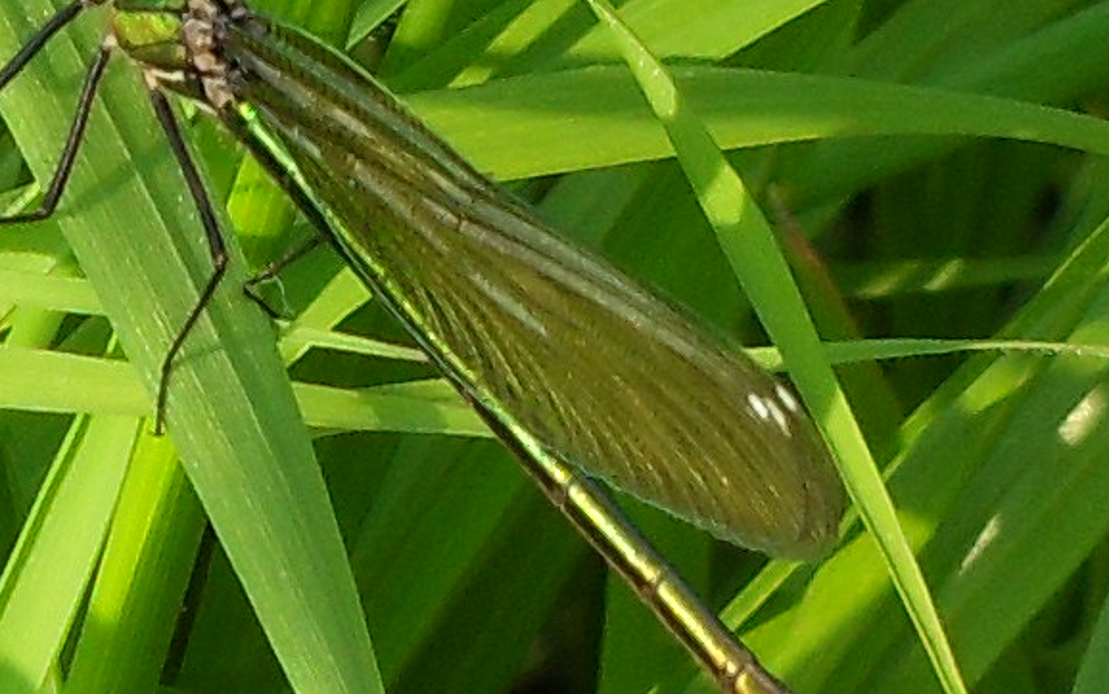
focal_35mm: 152
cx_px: 564
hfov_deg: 13.8
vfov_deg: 8.6
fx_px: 4597
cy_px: 345
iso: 80
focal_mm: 19.7
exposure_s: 1/180
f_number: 4.8
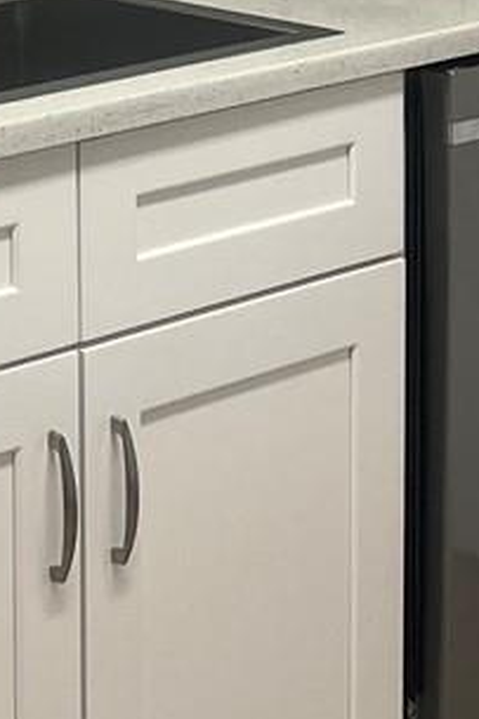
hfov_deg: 9.5
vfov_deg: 13.9
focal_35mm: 142
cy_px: -189
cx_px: -146
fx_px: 2837
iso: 100
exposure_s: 1/120
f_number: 1.6
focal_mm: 5.1
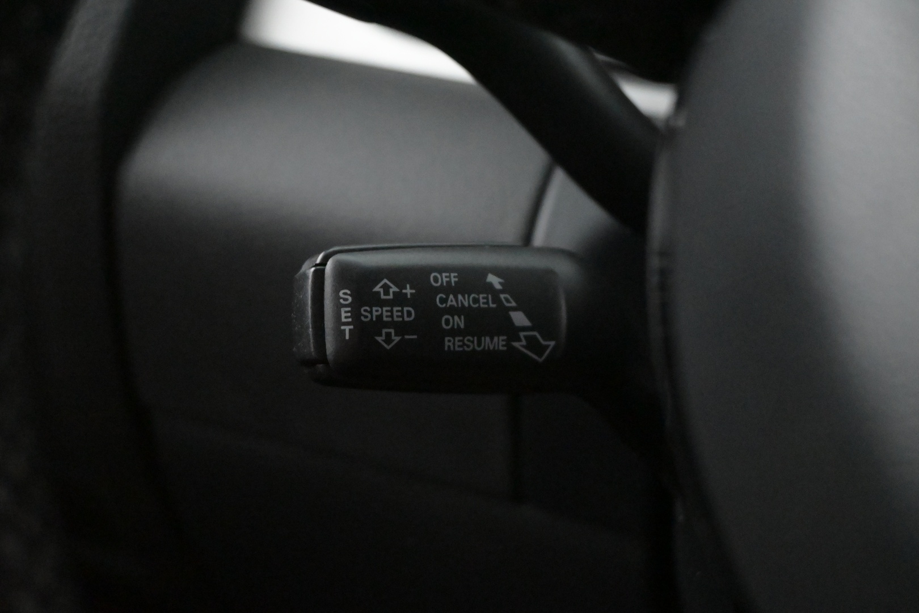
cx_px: 460
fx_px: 1302
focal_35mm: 51
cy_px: 306
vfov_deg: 26.5
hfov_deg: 38.9
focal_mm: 34
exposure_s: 1/50
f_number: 5
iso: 11400
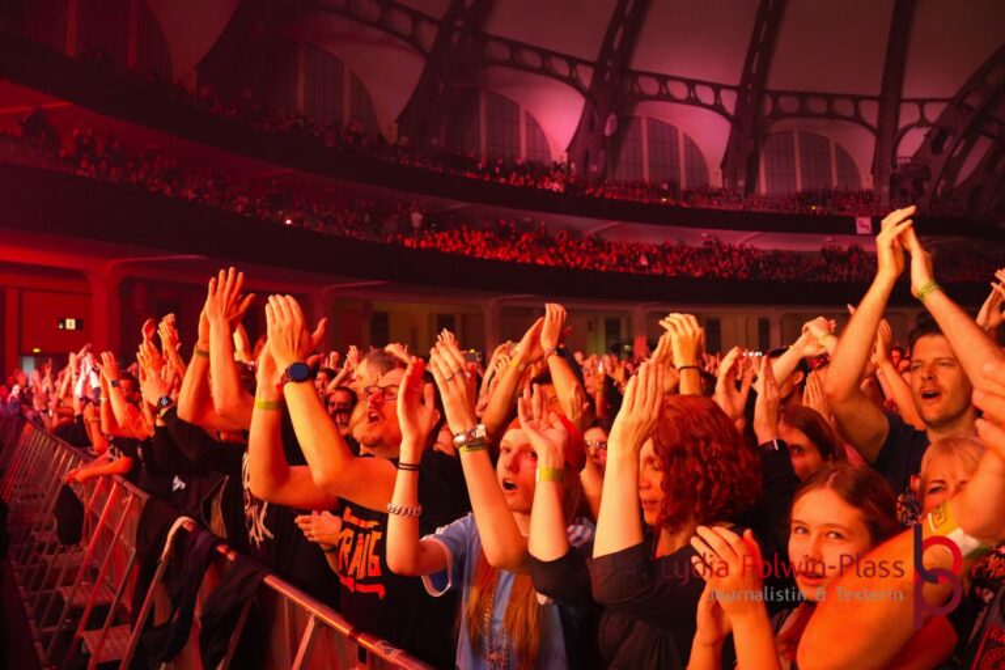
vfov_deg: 47.9
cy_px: 335
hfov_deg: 67.4
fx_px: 754
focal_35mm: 27
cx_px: 502
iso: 5000
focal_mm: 18
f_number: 4
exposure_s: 1/160
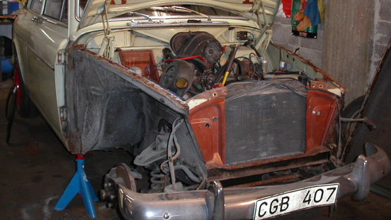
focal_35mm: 48
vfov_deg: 24.9
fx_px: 497
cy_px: 97
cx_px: 191
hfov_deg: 42.9
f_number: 2.8
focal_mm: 7.8
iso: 161
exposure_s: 1/30
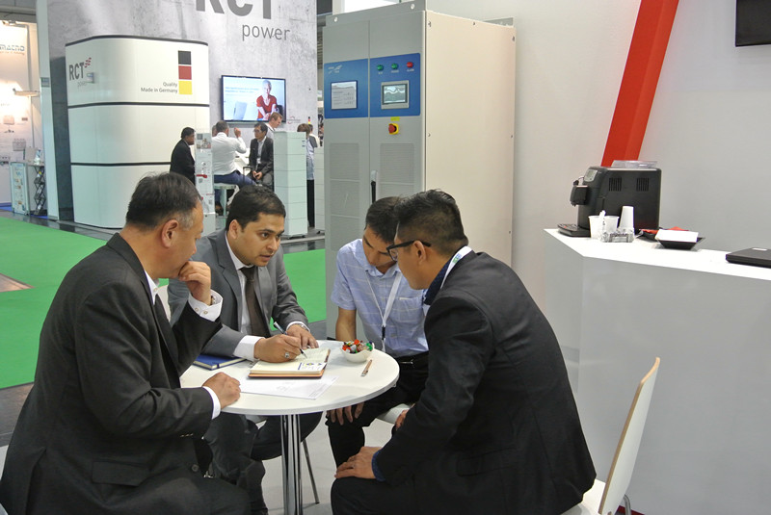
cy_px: 258
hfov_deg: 57.2
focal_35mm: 33
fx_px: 707
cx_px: 386
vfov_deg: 40.0
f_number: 3.8
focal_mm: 12.5
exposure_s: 1/100
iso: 800
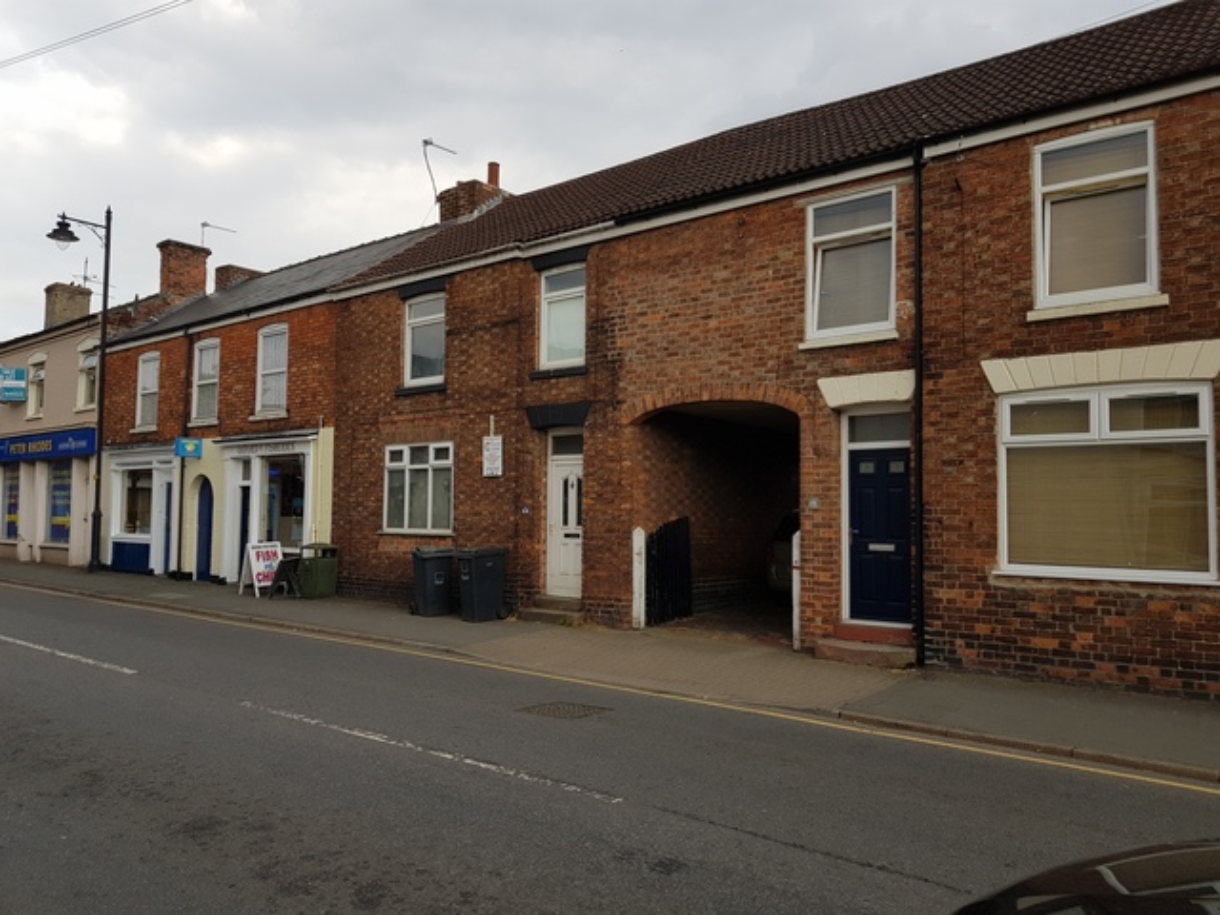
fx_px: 916
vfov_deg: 53.1
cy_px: 458
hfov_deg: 67.3
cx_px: 610
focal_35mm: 26
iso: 40
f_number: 1.7
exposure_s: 1/628
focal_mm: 4.2
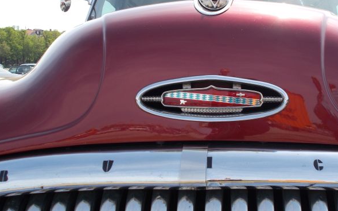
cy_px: 92
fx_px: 525
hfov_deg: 35.6
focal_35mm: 57
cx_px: 204
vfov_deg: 22.7
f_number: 4.2
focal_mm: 7.9
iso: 80
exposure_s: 1/320
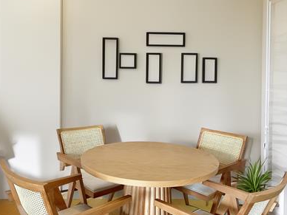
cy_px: 173
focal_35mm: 33
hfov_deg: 55.4
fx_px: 274
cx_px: 144
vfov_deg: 41.1
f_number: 1.78
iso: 125
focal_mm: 6.86
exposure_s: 1/100
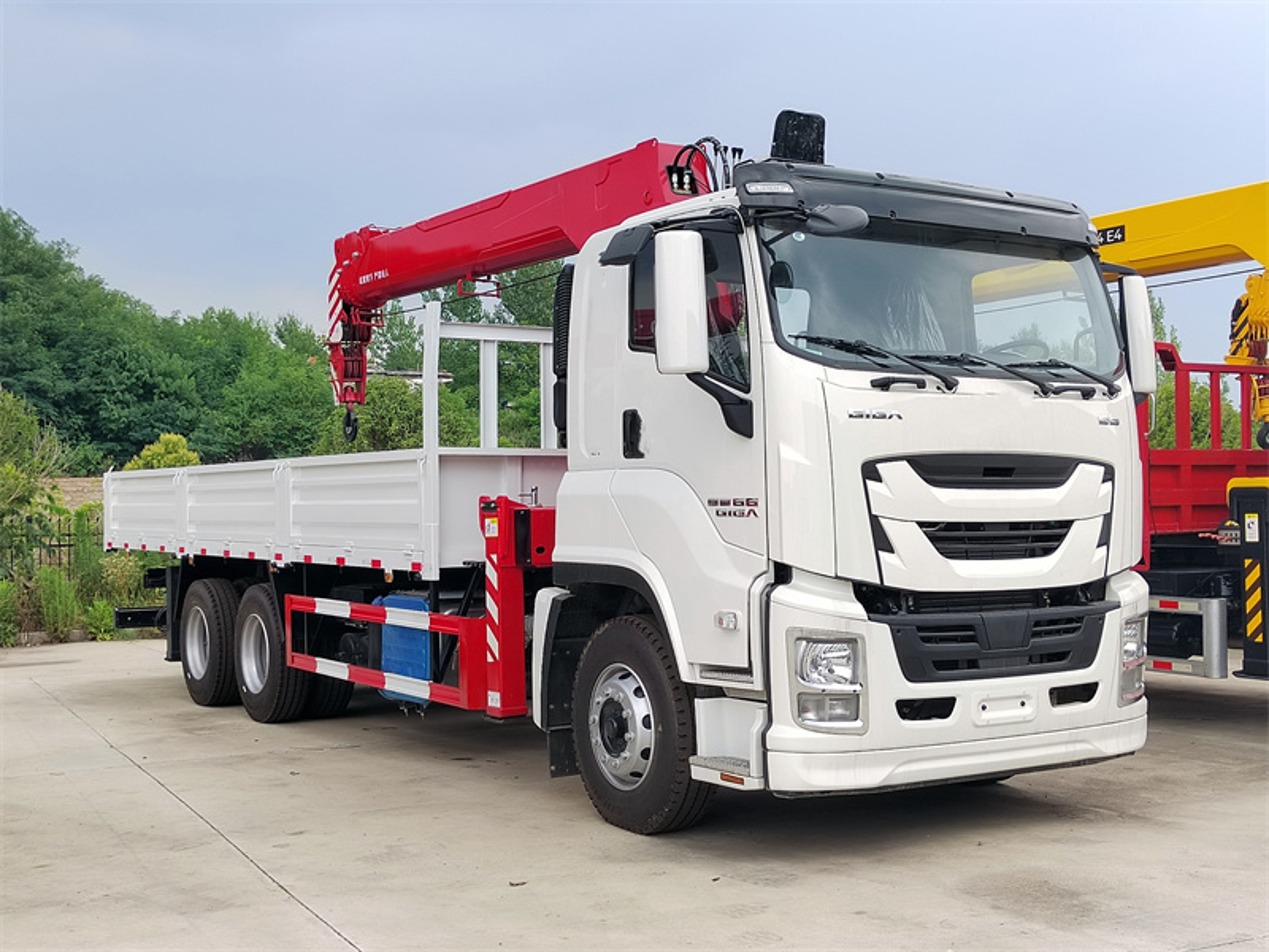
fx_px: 1430
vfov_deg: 36.8
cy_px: 476
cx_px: 634
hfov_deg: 47.9
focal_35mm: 39
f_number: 1.9
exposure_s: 1/100
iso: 151
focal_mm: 5.52
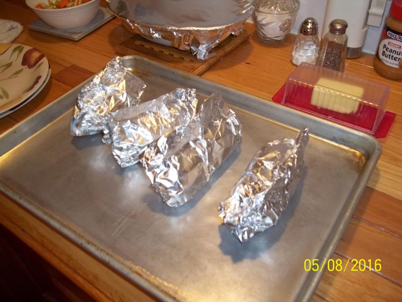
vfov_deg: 44.2
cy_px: 151
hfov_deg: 56.8
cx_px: 201
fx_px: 372
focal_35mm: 32
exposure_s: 1/30
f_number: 2.9
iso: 64
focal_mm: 5.7
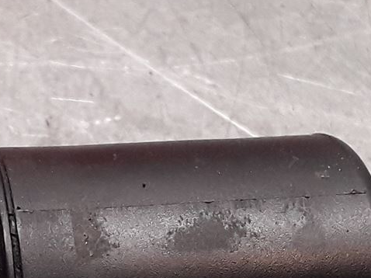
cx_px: 1
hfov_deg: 16.1
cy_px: 326
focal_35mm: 120
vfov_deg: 12.1
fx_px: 1285
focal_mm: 2.91
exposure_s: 1/100
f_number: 1.9
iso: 100
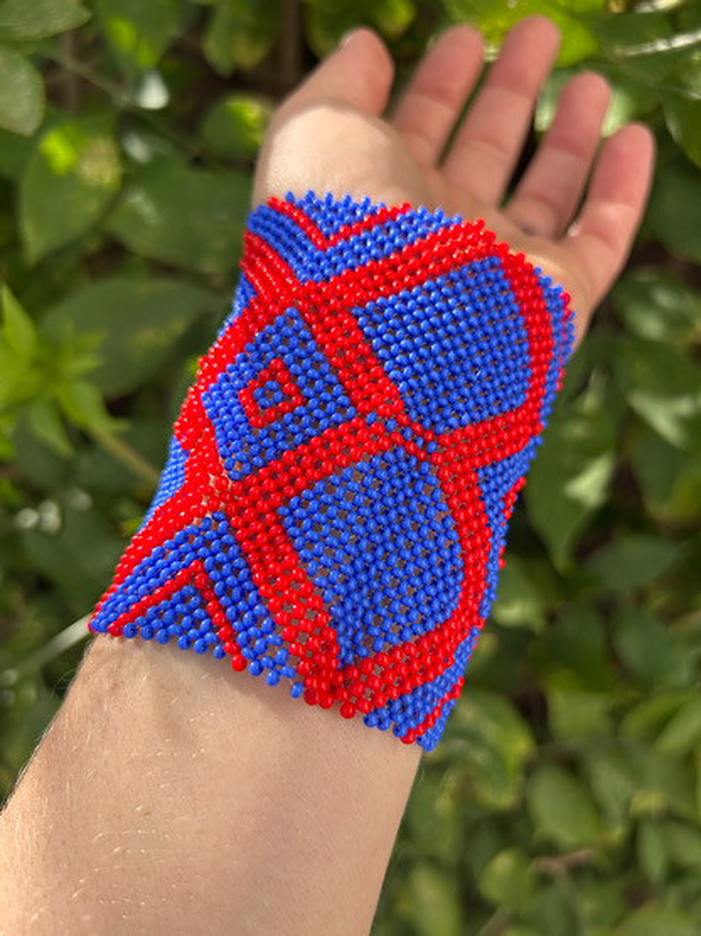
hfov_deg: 53.0
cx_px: 350
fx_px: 702
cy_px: 468
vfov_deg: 67.3
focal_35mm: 26
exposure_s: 1/1412
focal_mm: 5.7
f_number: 1.5
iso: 50
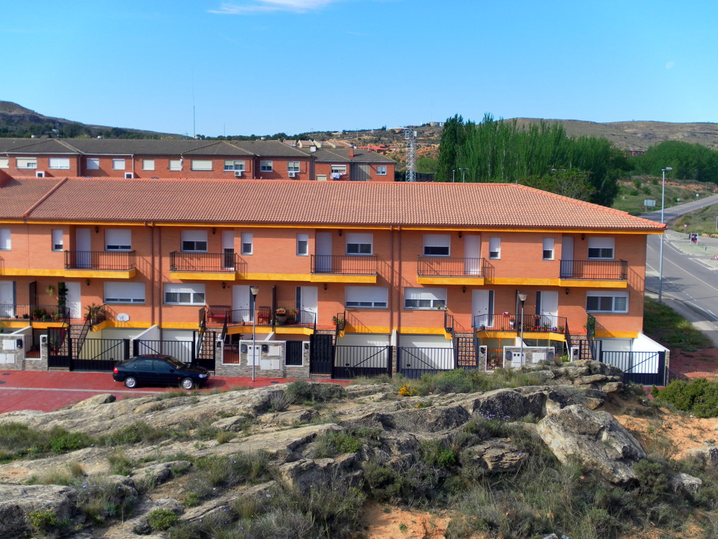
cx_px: 359
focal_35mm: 46
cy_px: 270
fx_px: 954
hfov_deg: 41.2
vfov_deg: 31.5
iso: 80
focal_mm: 8.2
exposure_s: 1/400
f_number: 4.3
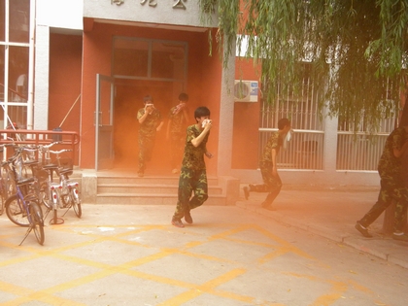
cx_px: 204
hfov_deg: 45.8
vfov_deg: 35.1
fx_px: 483
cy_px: 153
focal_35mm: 41
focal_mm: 7.3
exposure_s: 1/500
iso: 293
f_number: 3.8
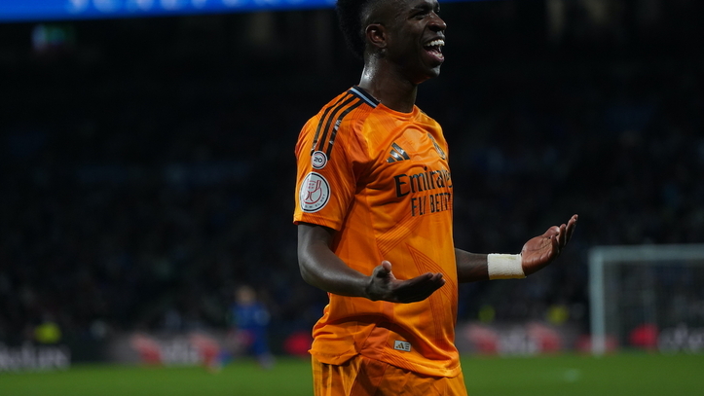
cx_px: 352
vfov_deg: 5.0
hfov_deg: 8.8
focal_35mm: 244
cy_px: 196
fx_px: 4556
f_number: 5.6
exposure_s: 1/1250
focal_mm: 232
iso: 3200
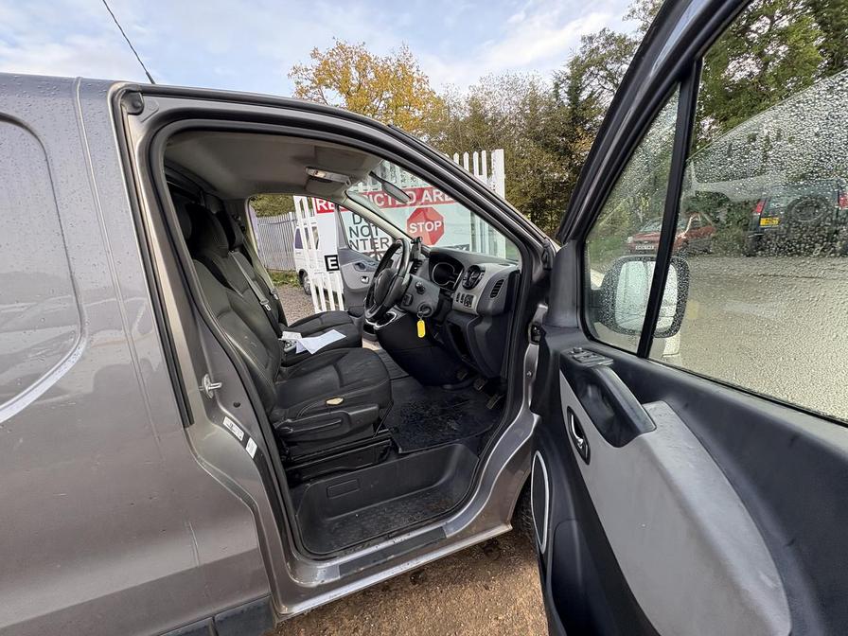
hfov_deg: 102.1
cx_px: 424
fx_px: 343
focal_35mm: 14
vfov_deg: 85.7
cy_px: 318
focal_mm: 2.22
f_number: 2.2
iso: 64
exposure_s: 1/138
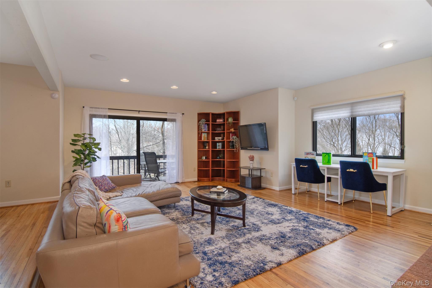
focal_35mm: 16
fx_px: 198
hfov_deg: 95.0
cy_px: 144
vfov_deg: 72.0
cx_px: 216
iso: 640
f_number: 11
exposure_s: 1/40
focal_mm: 11
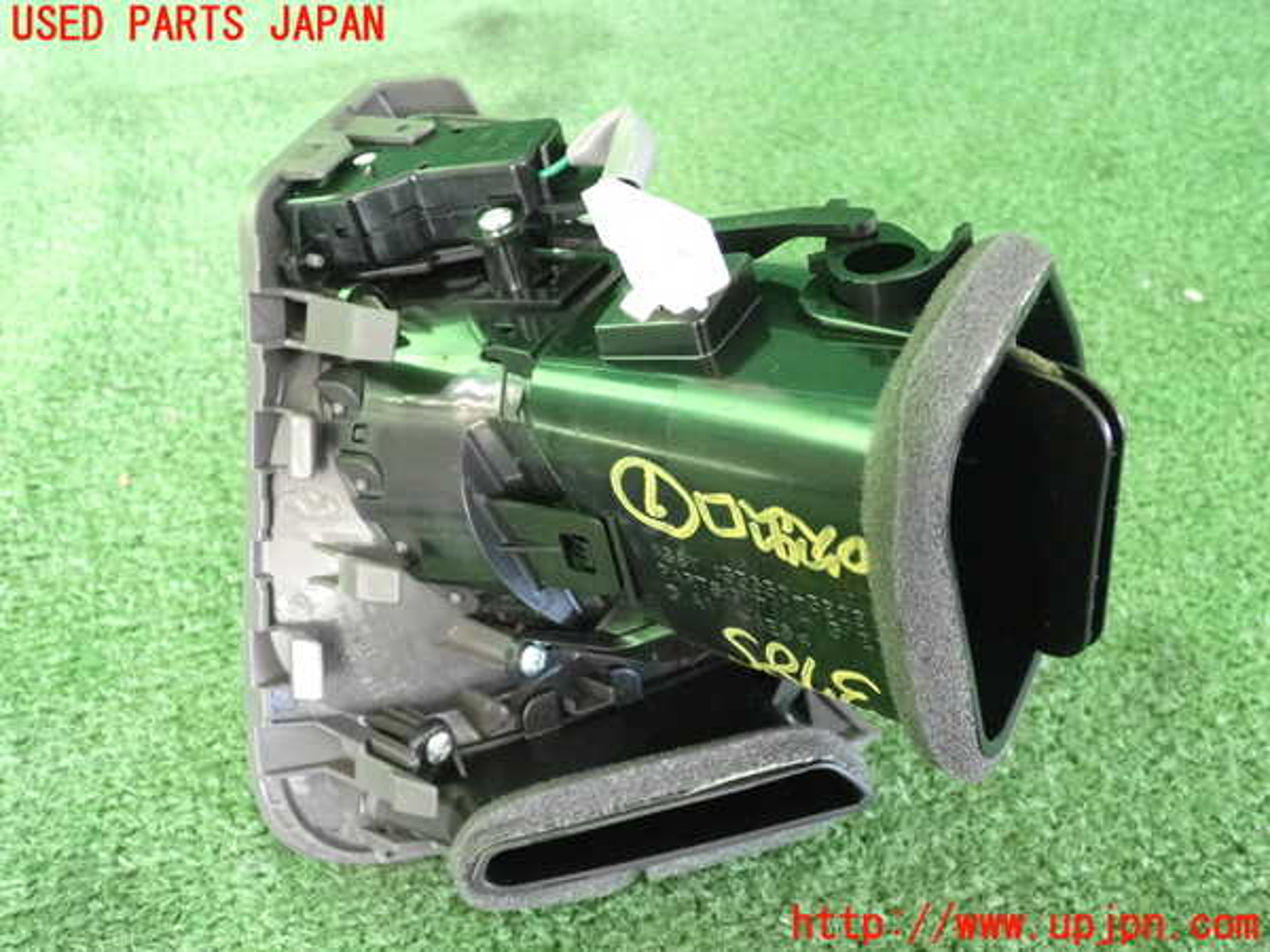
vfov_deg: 37.7
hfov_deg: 49.0
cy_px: 476
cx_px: 635
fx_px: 1394
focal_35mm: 38
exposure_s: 1/125
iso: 1600
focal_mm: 6.83
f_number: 2.7
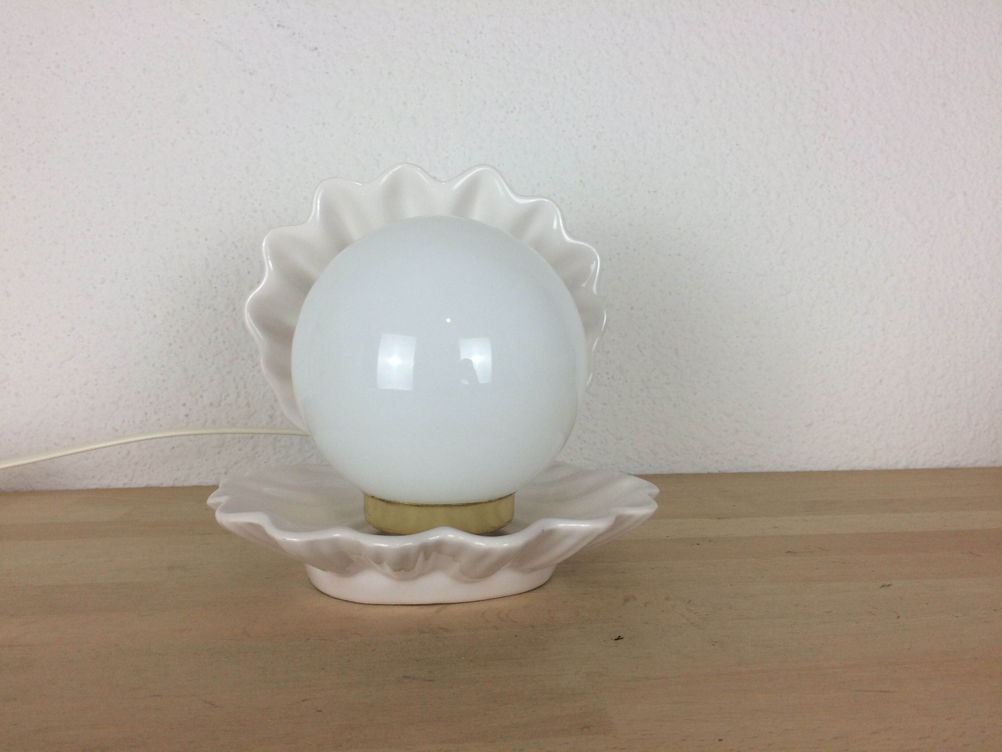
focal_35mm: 29
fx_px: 839
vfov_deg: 48.2
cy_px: 376
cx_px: 501
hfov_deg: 61.7
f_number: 2.2
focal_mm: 4.15
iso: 50
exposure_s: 1/100
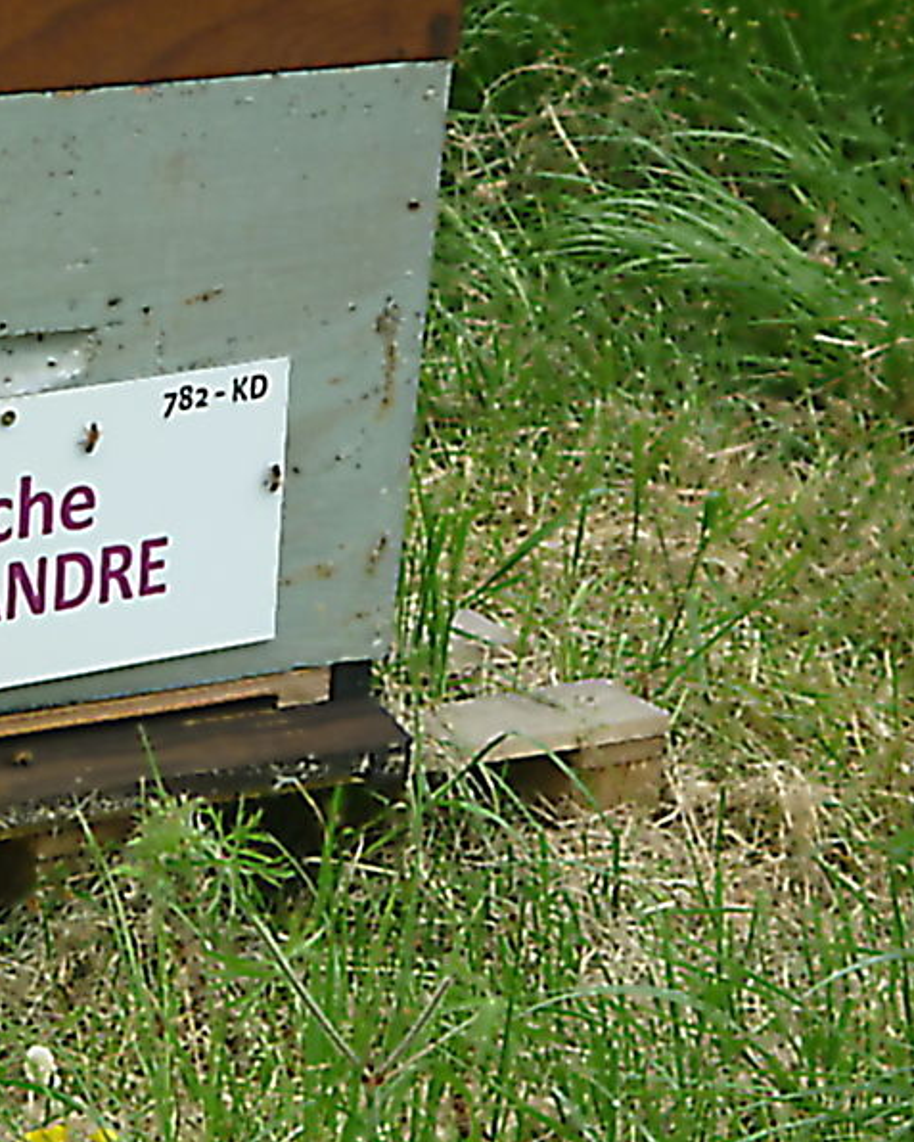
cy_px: 573
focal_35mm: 173
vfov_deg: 11.2
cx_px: 195
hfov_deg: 8.9
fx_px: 5848
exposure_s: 1/125
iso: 125
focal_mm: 22
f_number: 5.9
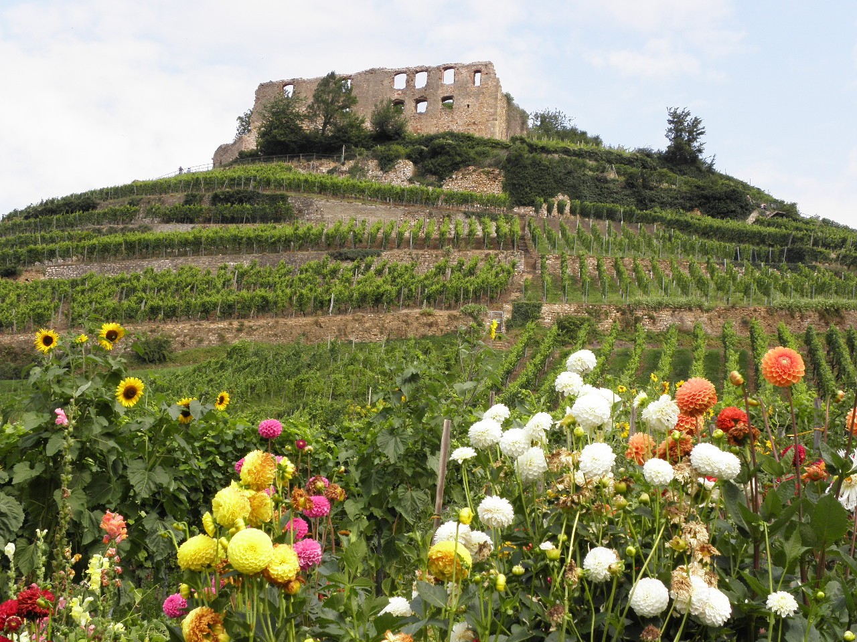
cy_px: 321
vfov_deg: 23.3
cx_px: 428
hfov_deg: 30.7
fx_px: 1560
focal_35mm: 63
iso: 64
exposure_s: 1/160
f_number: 5.6
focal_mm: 11.39
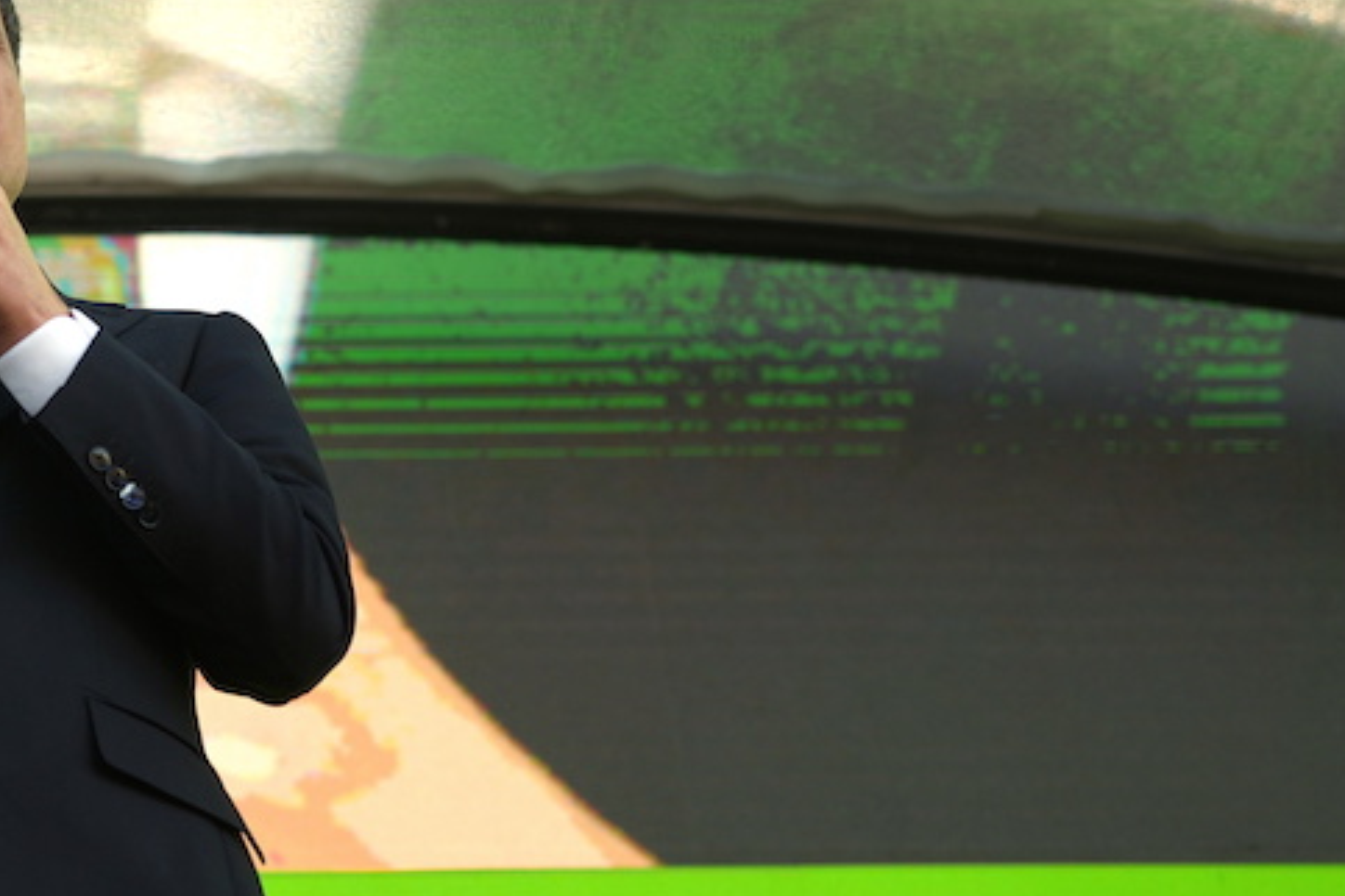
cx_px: -178
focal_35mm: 87
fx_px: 3250
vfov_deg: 15.6
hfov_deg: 22.0
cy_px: 120
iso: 160
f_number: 2.2
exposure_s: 1/1250
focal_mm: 35
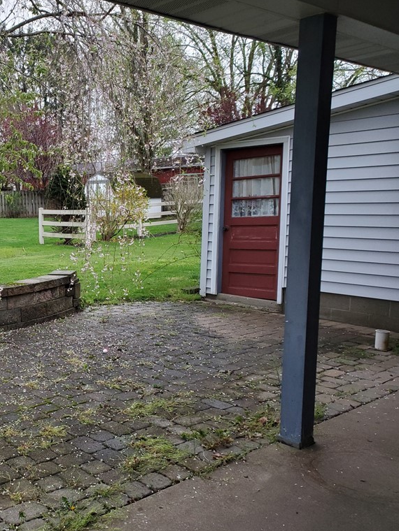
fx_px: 538
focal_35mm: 35
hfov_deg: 38.8
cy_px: 266
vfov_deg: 52.6
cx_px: 66
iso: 200
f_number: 2.4
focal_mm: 4.3
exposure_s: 1/120
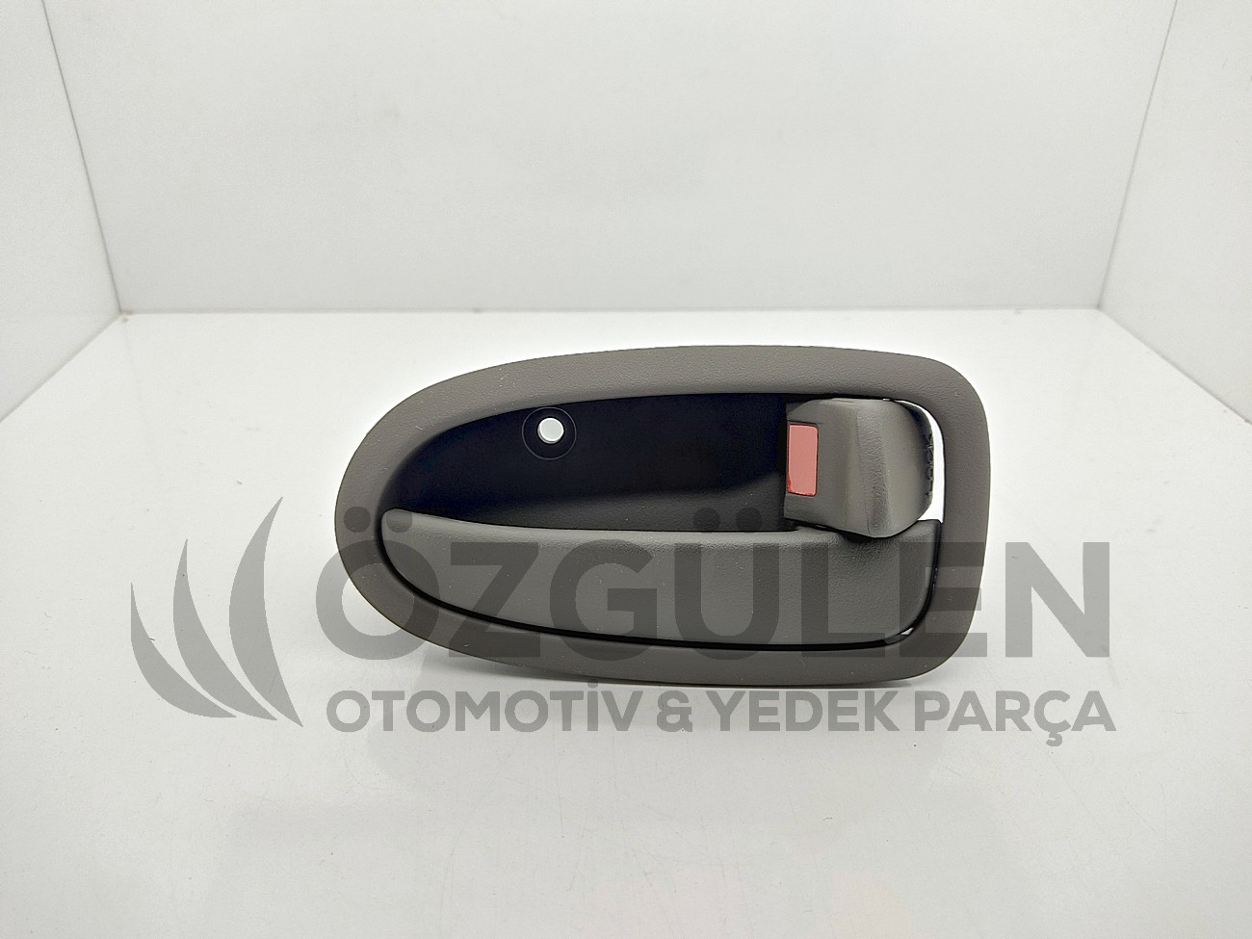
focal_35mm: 26
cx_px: 626
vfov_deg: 53.1
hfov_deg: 67.3
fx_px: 940
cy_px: 470
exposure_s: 1/50
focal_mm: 4.74
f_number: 1.79
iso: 114
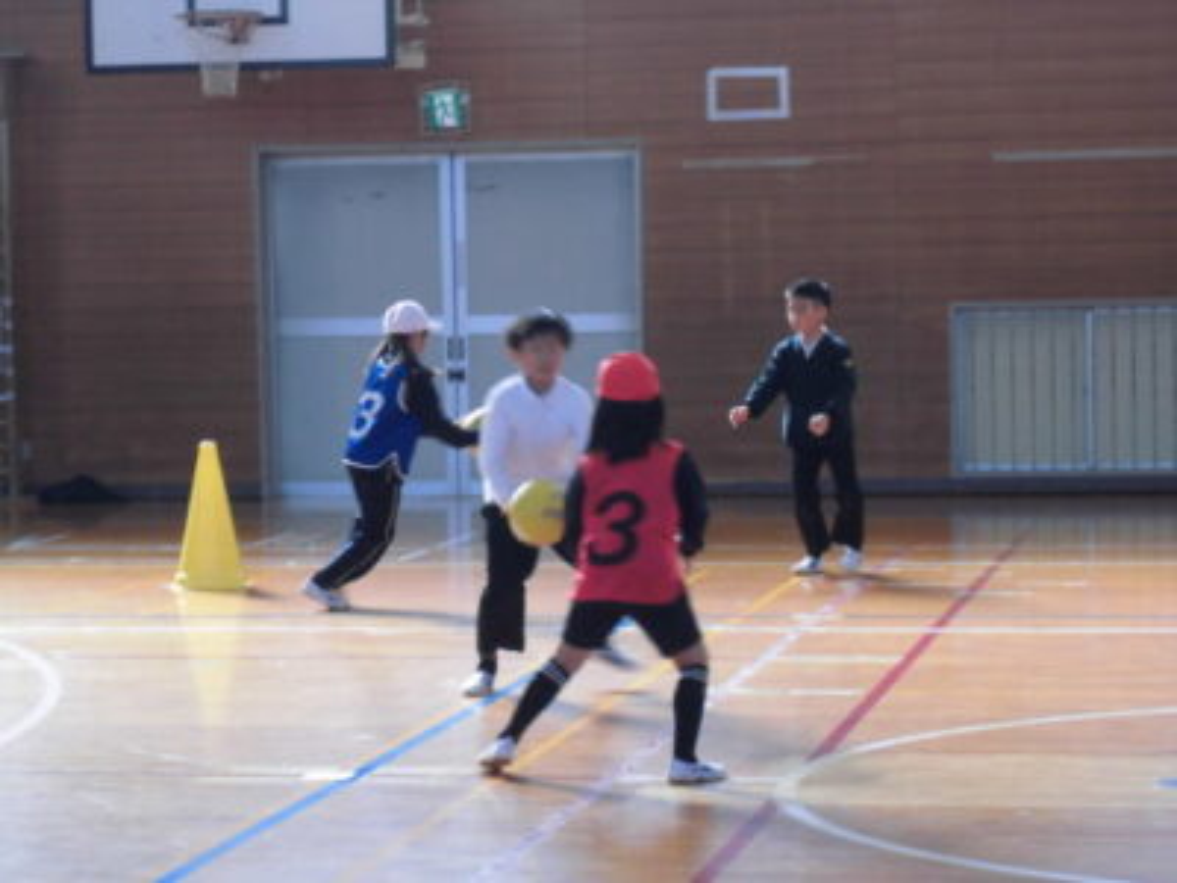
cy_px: 442
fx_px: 3808
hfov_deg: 17.6
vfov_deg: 13.2
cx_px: 588
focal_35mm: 112
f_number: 6
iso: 200
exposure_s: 1/60
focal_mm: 20.1
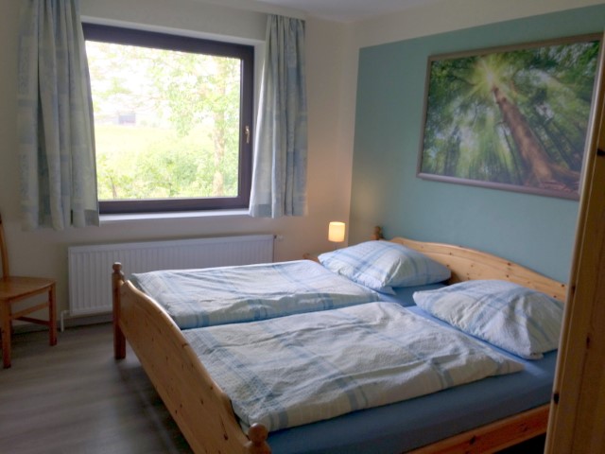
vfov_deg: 48.2
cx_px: 302
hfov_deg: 61.7
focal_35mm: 29
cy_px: 227
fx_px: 507
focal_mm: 4.15
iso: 32
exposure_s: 1/50
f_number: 2.2
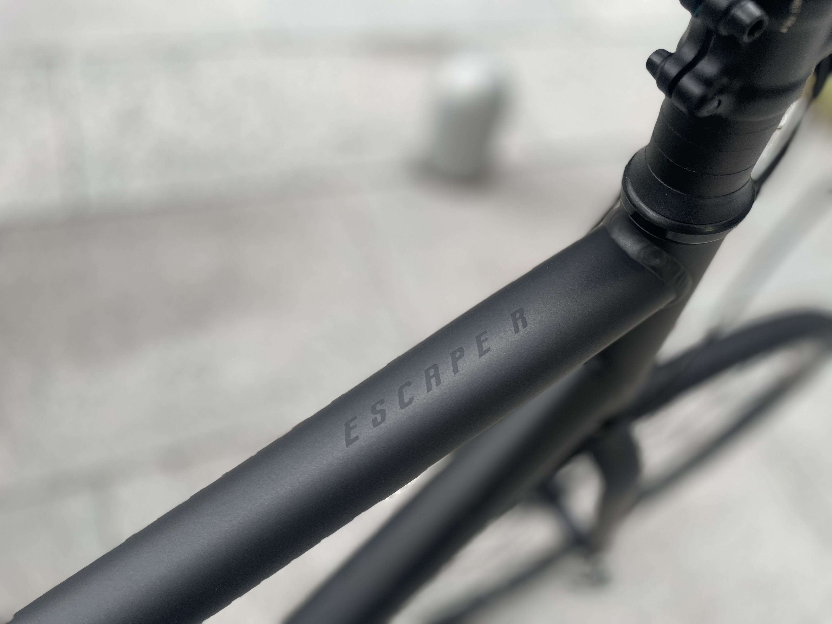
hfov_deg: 67.3
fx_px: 625
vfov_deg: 53.1
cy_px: 312
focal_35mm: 26
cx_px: 416
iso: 64
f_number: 1.6
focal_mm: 4.2
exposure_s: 1/121
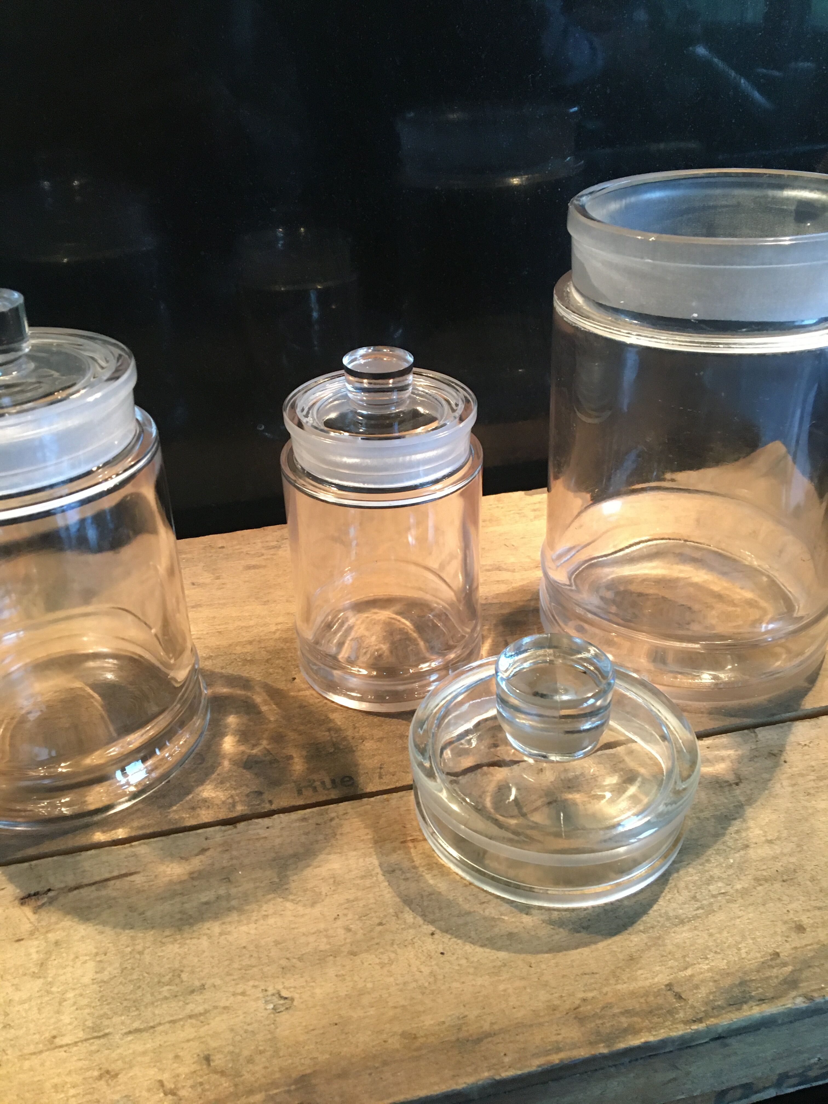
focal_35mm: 29
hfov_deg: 48.2
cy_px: 552
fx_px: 925
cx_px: 414
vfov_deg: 61.7
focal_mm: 4.15
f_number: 2.2
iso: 250
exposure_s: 1/33
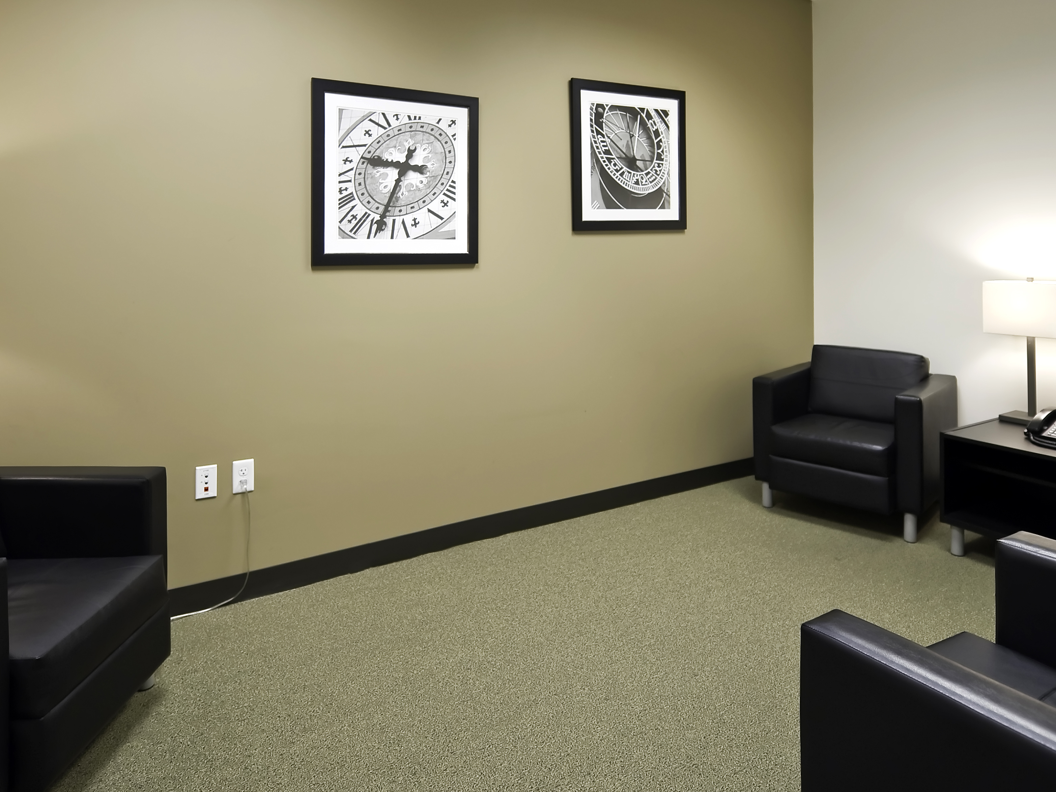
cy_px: 285
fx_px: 671
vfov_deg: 60.1
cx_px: 551
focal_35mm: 22
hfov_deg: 76.3
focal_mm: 14
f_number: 2.8
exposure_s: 1/30
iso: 250
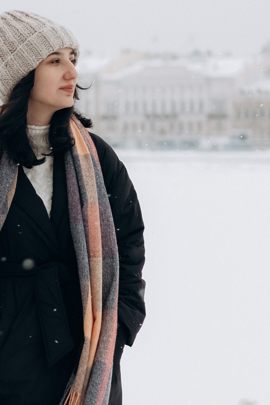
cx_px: 54
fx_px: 1710
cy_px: 146
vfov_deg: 13.5
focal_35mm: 152
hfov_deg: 9.0
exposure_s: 1/1000
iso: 160
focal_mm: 30
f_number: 1.6
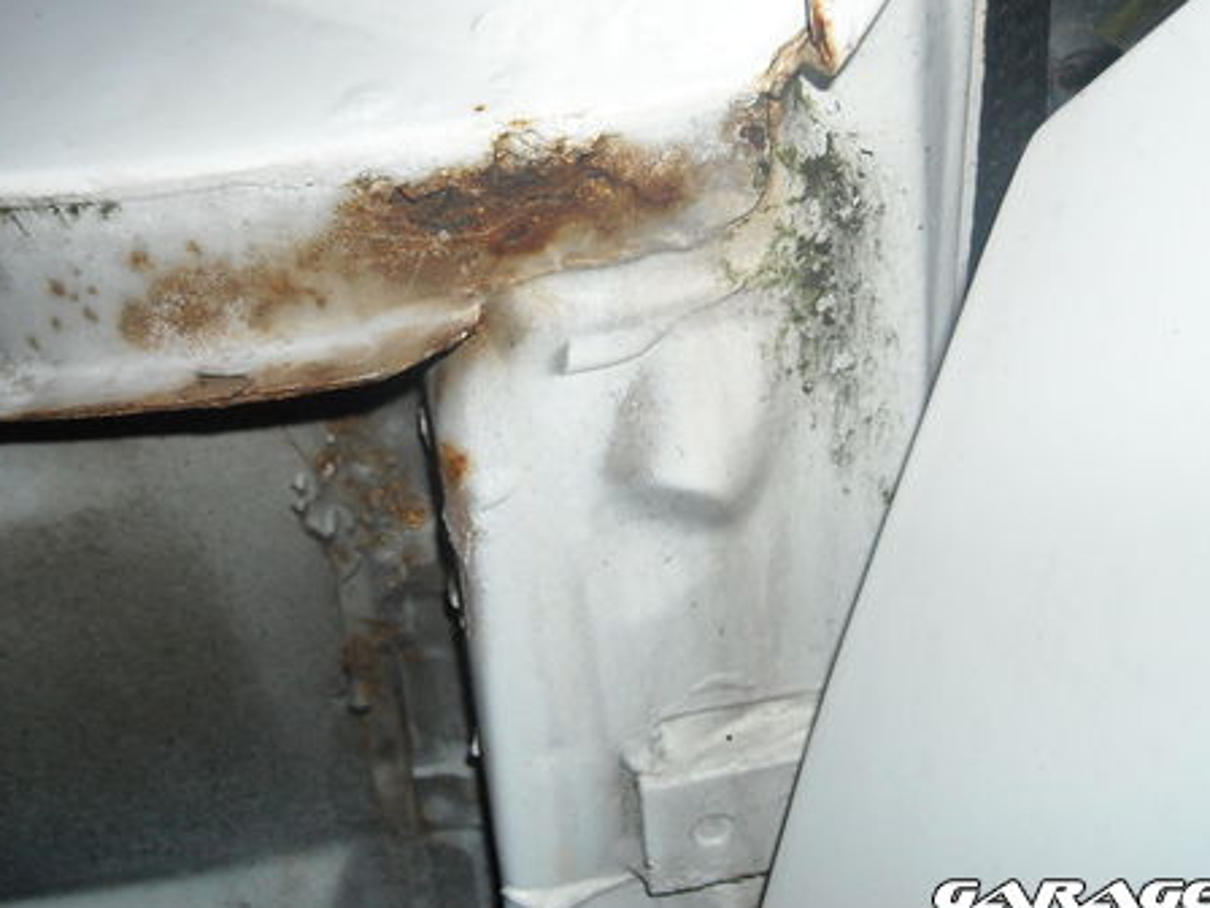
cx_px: 532
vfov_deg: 28.8
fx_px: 1748
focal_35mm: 50
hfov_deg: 38.1
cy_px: 273
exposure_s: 1/60
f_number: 2.8
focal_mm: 5.7
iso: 200
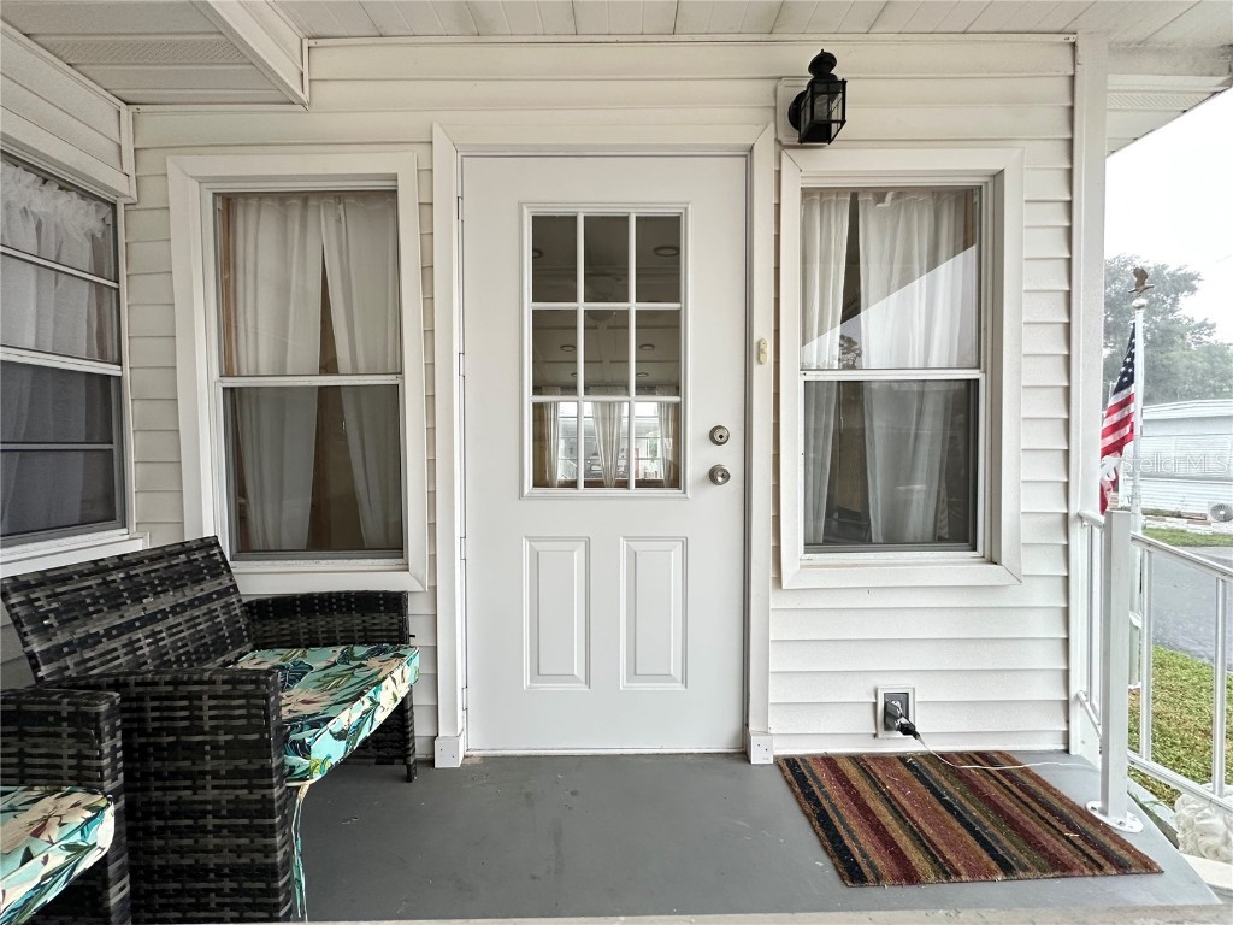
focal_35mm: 14
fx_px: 499
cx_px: 616
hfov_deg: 102.1
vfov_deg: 85.7
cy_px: 462
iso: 250
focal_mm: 2.22
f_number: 2.2
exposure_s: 1/99
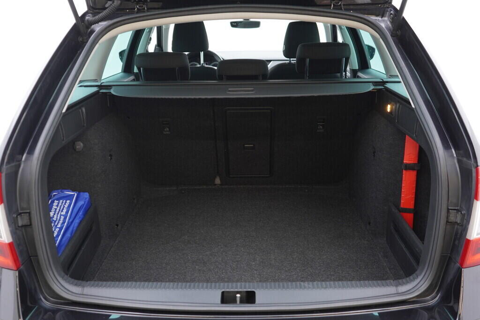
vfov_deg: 36.9
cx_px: 240
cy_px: 160
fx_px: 480
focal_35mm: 36
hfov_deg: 53.1
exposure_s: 1/40
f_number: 2.8
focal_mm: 24
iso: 250
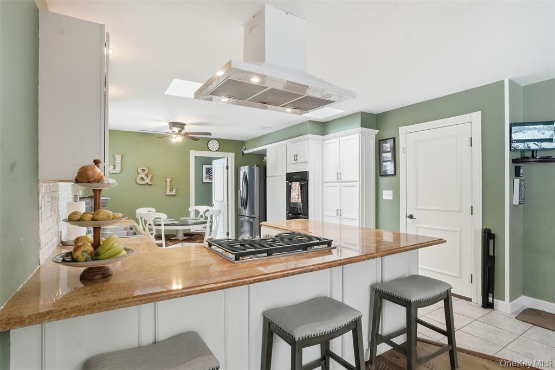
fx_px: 277
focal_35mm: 18
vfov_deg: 67.3
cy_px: 185
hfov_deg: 90.0
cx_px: 278
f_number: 8
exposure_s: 1/5000
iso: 3200
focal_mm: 18
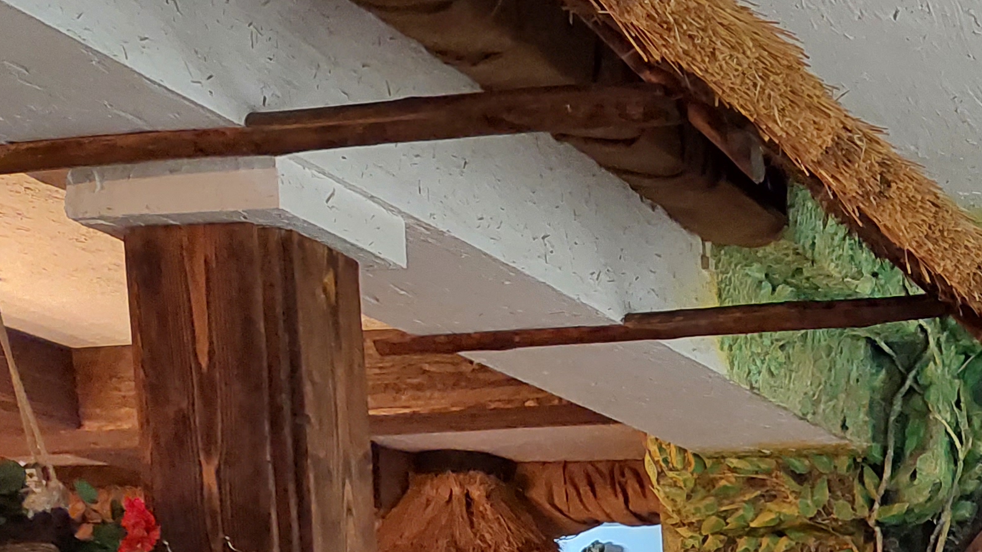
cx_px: 1320
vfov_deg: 14.1
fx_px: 1979
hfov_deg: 24.0
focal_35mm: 76
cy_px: 987
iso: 400
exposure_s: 1/25
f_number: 1.8
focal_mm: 5.23
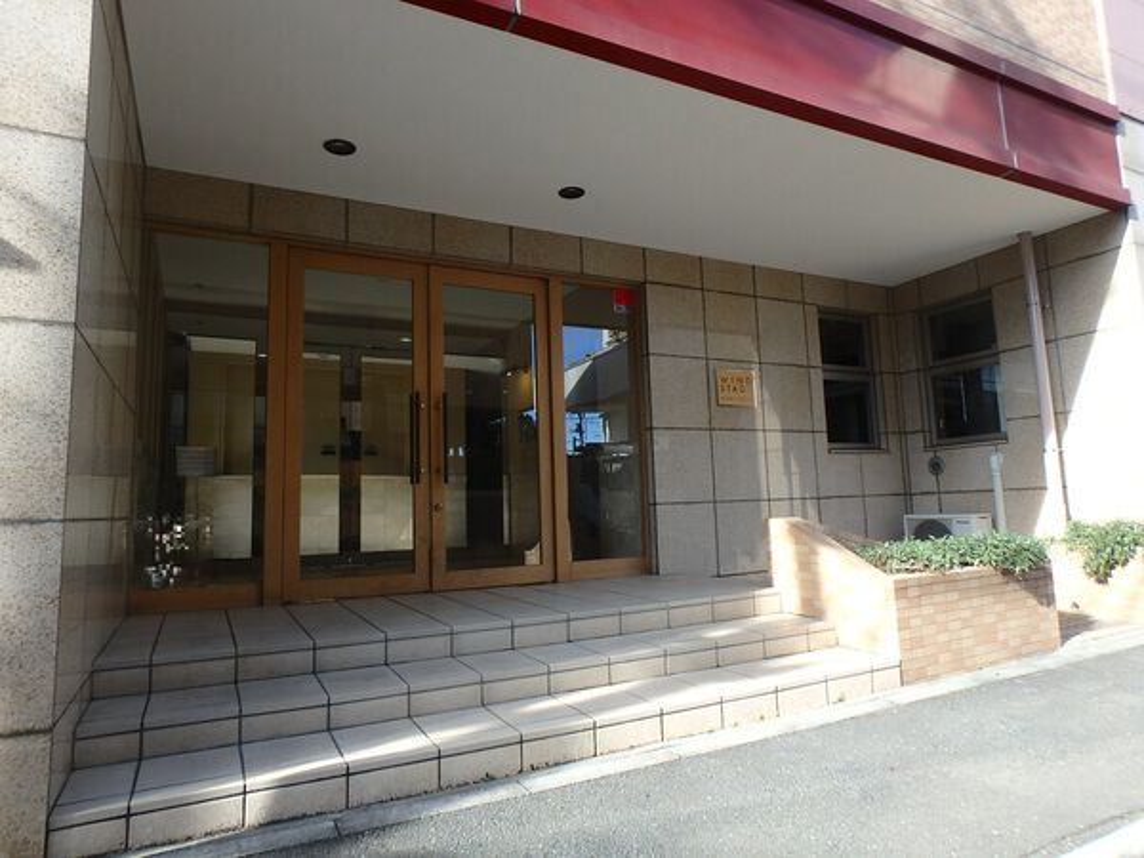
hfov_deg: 79.0
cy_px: 429
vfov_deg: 63.4
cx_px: 572
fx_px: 694
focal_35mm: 21
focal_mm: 3.7
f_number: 3.5
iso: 125
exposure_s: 1/200
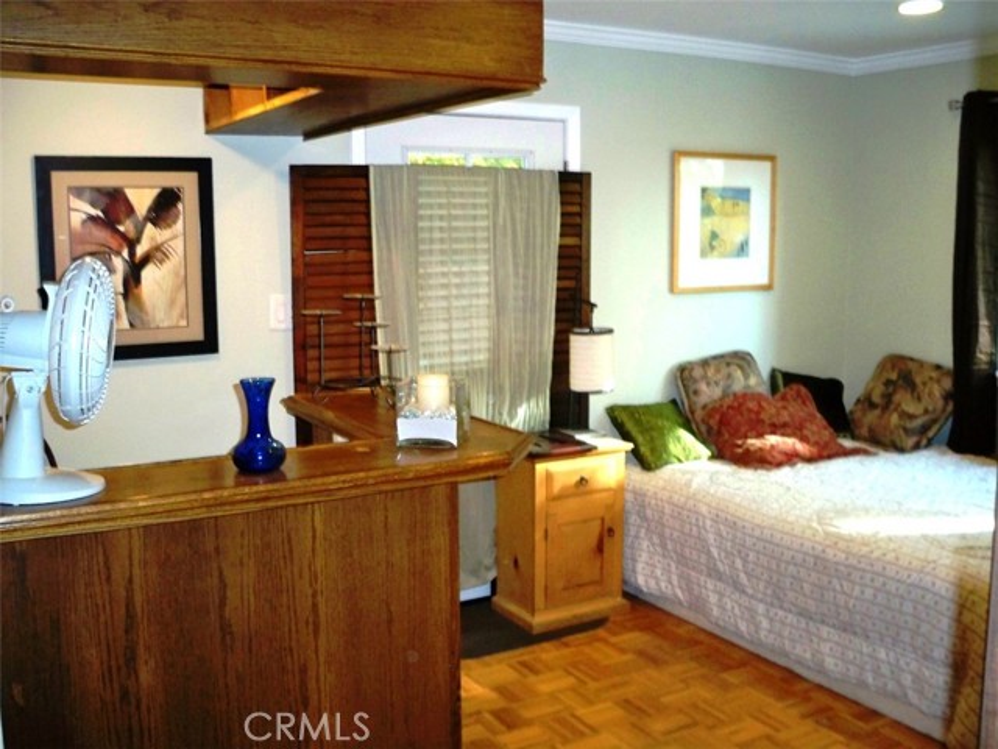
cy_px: 374
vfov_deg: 40.7
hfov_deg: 52.6
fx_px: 1009
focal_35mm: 35
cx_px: 499
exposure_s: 1/60
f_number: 3.1
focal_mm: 6.3
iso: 250
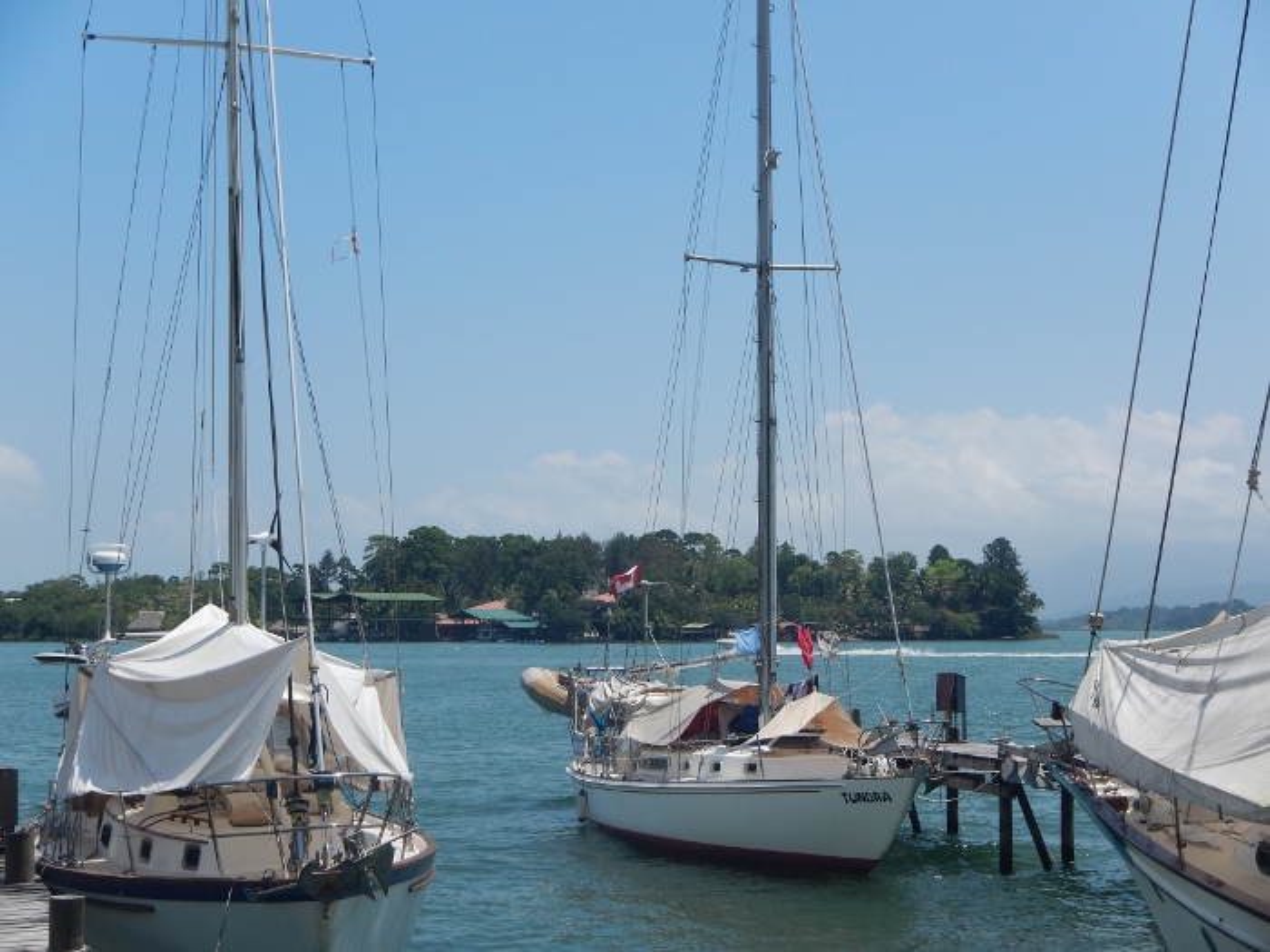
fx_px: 1871
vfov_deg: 28.6
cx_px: 635
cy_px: 476
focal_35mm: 51
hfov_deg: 37.5
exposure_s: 1/400
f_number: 8.2
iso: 125
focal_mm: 9.1
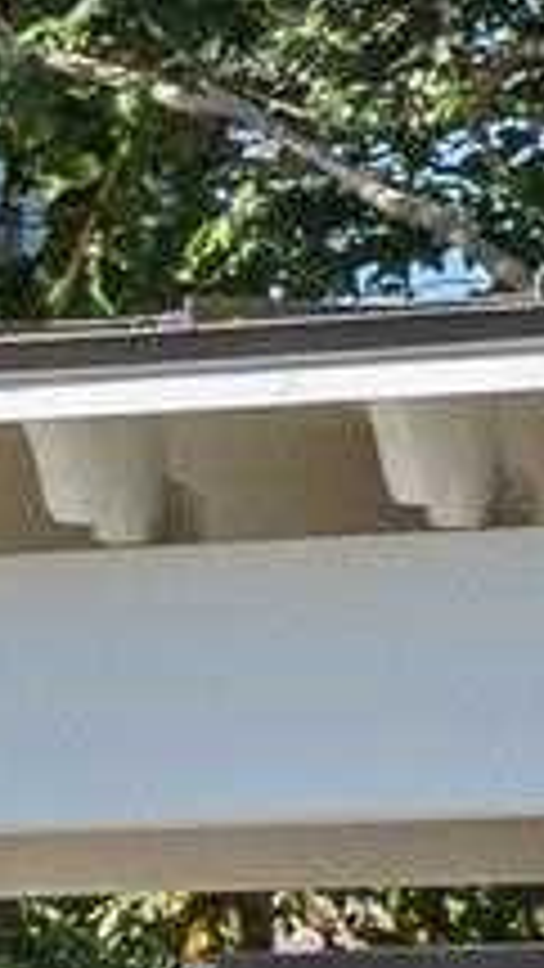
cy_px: -470
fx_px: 9074
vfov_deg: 6.0
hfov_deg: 2.8
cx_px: -4217
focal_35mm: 354
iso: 250
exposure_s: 1/60
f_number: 8
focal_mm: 29
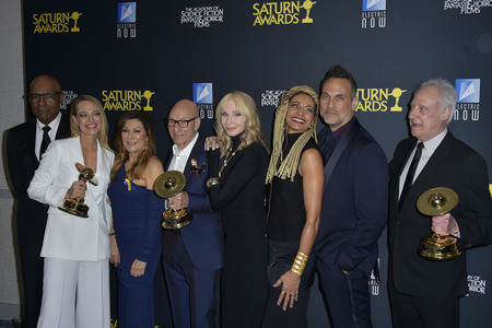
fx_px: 437
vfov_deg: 41.1
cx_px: 246
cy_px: 164
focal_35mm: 32
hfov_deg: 58.7
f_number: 6.3
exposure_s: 1/250
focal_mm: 32
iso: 320
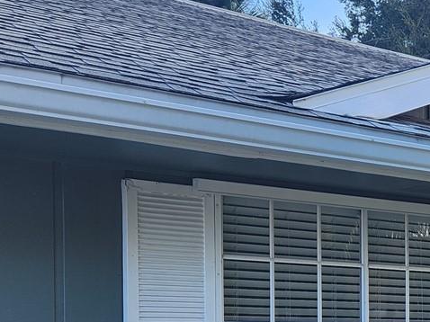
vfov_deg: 18.5
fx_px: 956
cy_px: 335
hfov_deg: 22.6
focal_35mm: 77
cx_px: 561
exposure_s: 1/219
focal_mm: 5.4
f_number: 1.8
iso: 20
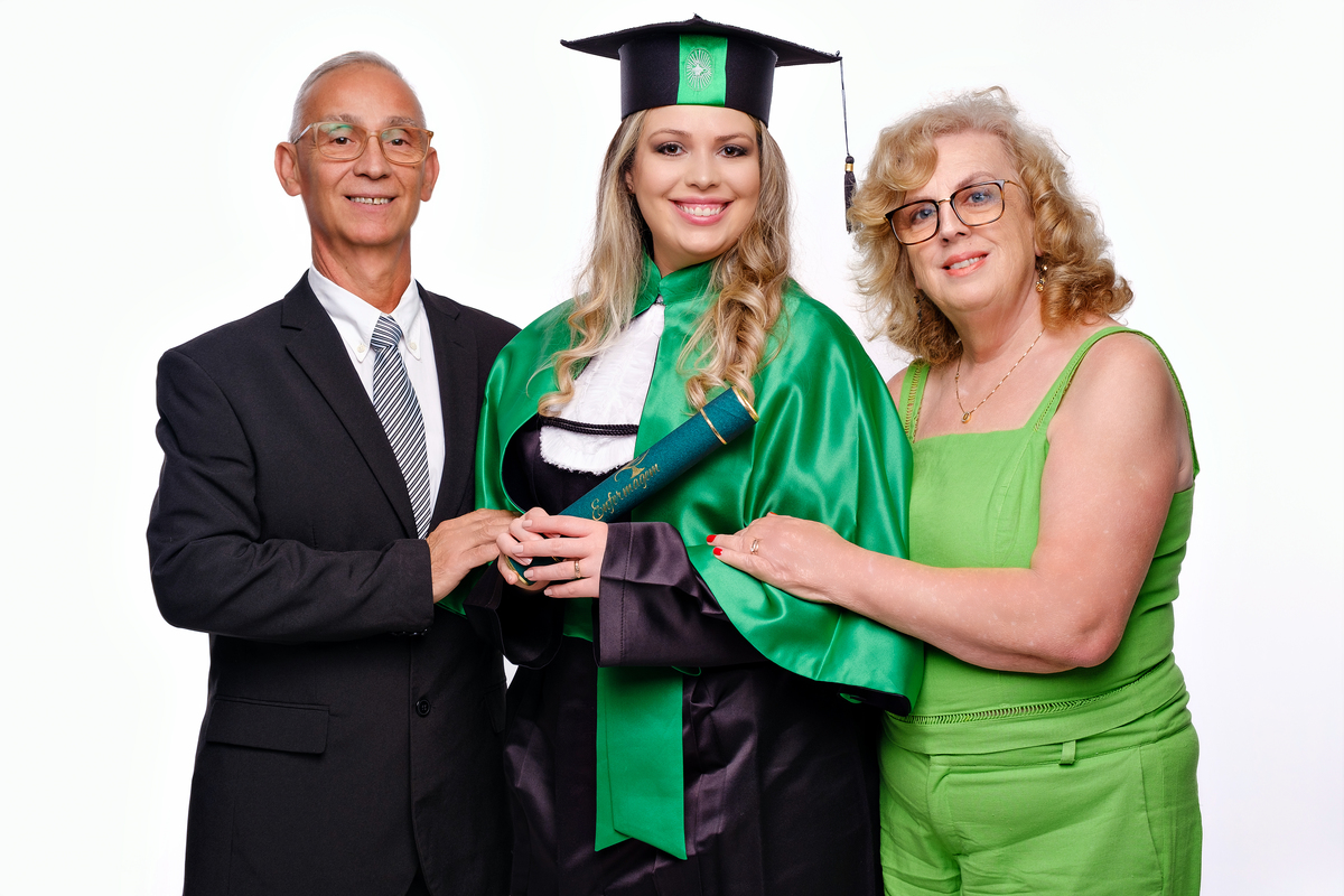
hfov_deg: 32.4
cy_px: 448
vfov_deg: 21.9
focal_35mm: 62
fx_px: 2314
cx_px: 672
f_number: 5
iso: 160
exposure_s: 1/125
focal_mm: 41.1
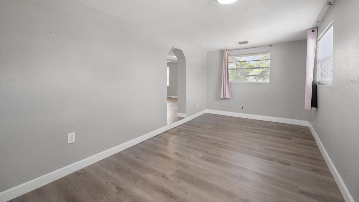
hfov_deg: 103.0
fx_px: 143
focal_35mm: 15
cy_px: 82
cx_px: 183
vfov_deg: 69.9
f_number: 6.3
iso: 250
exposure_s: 1/3
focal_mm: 14
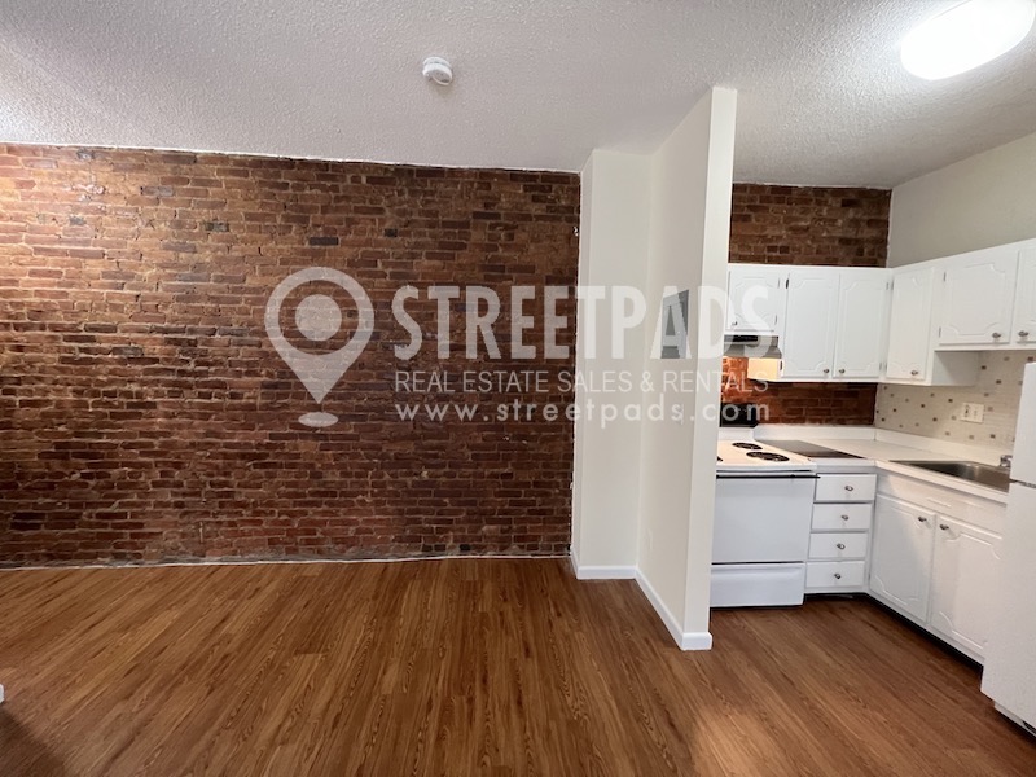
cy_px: 388
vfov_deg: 89.9
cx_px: 518
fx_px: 389
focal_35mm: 13
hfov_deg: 106.2
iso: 500
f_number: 1.8
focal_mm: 1.57
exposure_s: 1/60
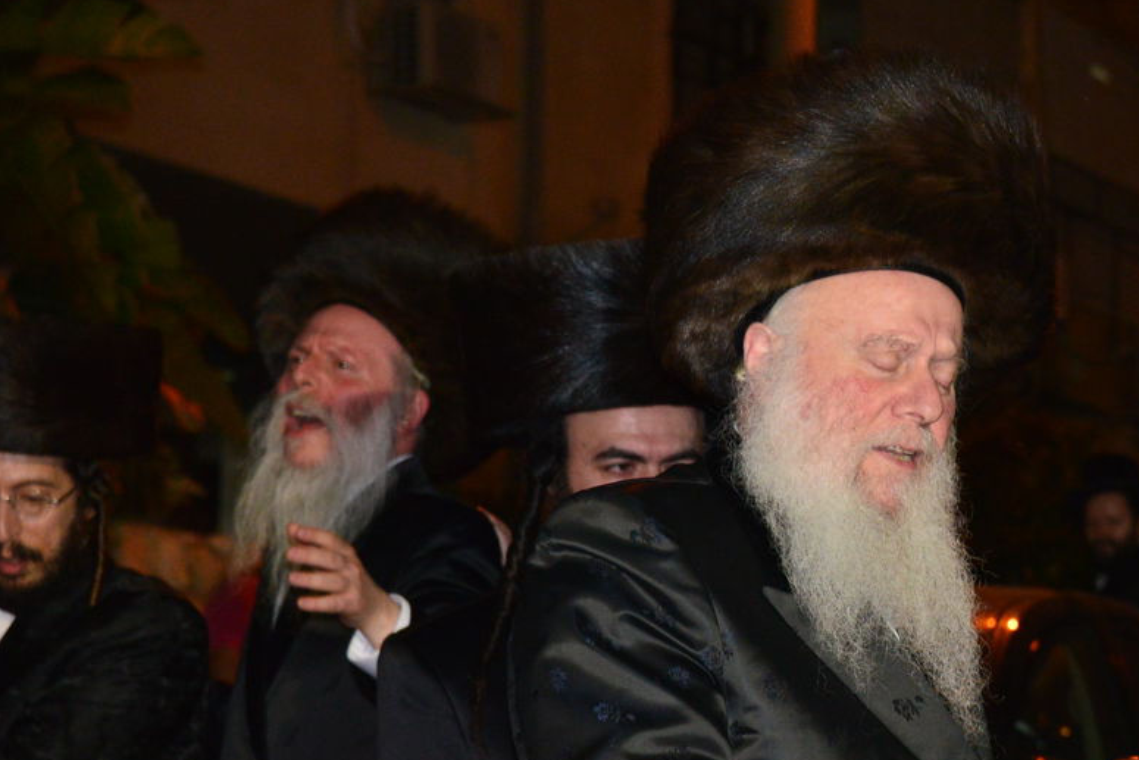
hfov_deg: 18.0
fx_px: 3544
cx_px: 1002
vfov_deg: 12.2
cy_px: 598
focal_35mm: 112
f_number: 5.6
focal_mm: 62
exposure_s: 1/100
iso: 3200
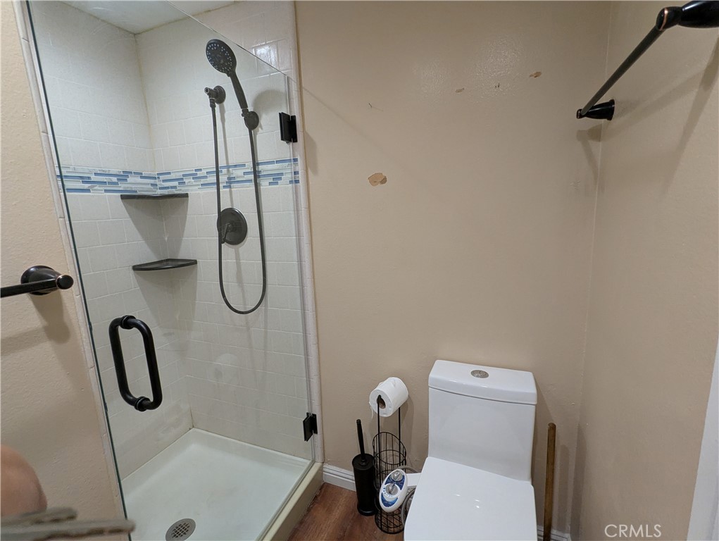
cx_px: 360
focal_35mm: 16
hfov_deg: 94.4
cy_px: 270
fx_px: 333
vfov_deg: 78.2
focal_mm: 2.35
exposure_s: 1/154
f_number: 2.2
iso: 369
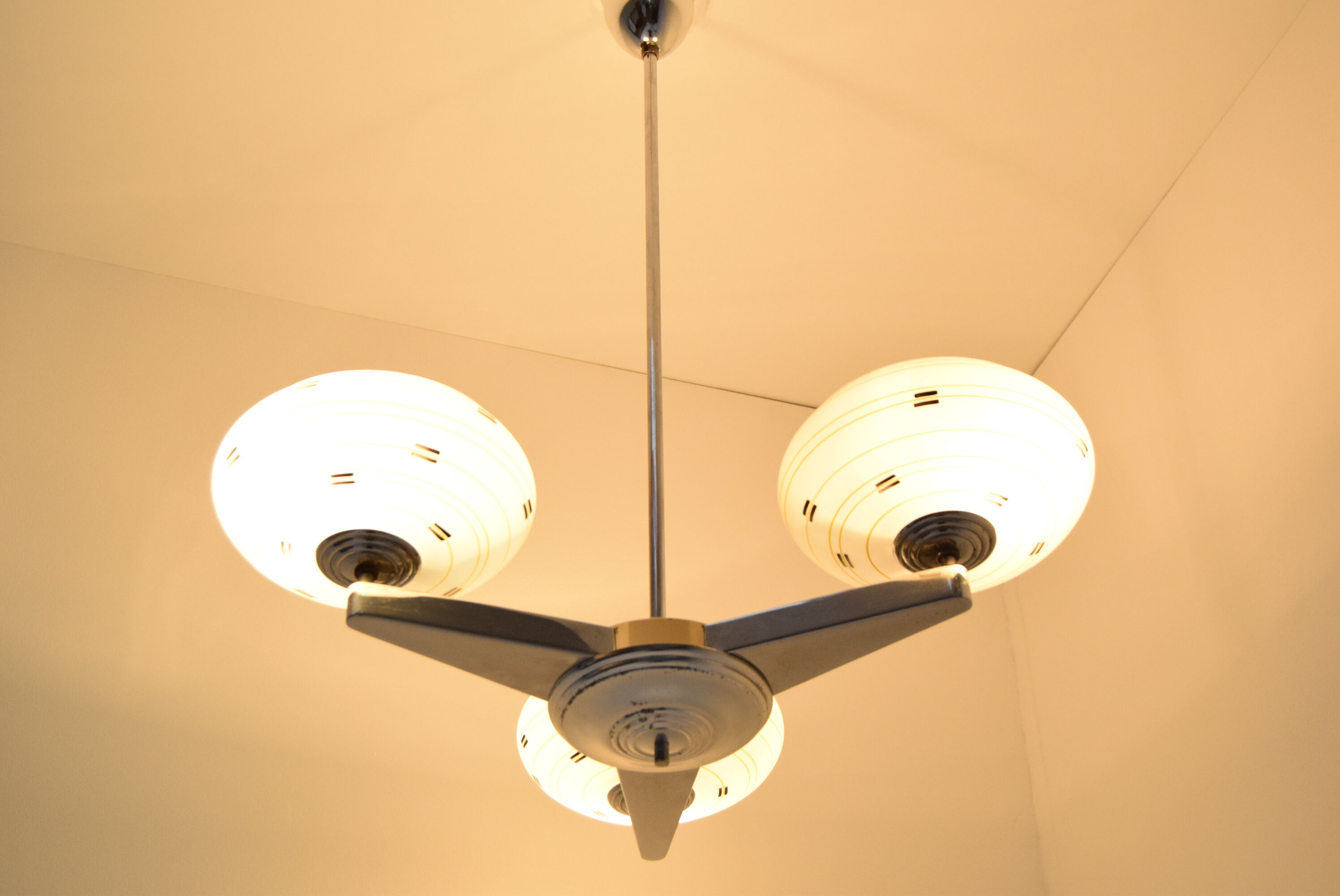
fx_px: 1900
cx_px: 670
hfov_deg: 38.9
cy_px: 448
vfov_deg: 26.5
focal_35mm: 51
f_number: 5.6
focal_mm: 34
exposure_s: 1/125
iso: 1600
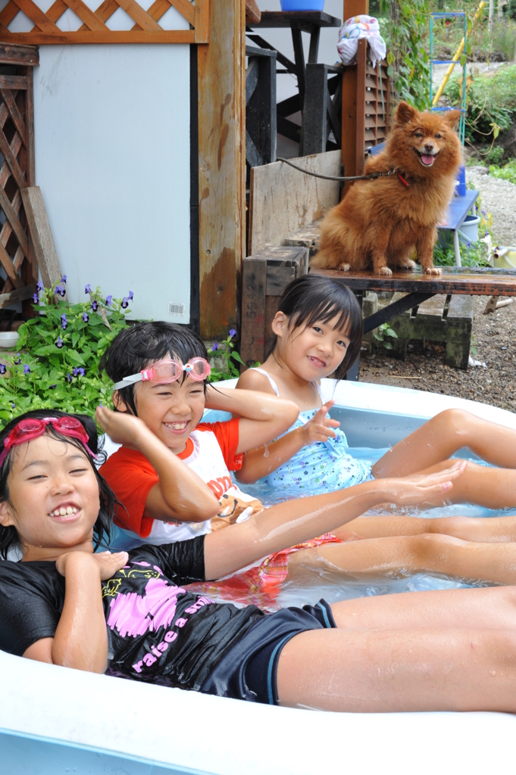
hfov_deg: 26.9
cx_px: 258
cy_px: 388
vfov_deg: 39.6
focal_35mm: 50
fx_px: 1077
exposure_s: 1/80
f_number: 16
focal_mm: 50
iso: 1250
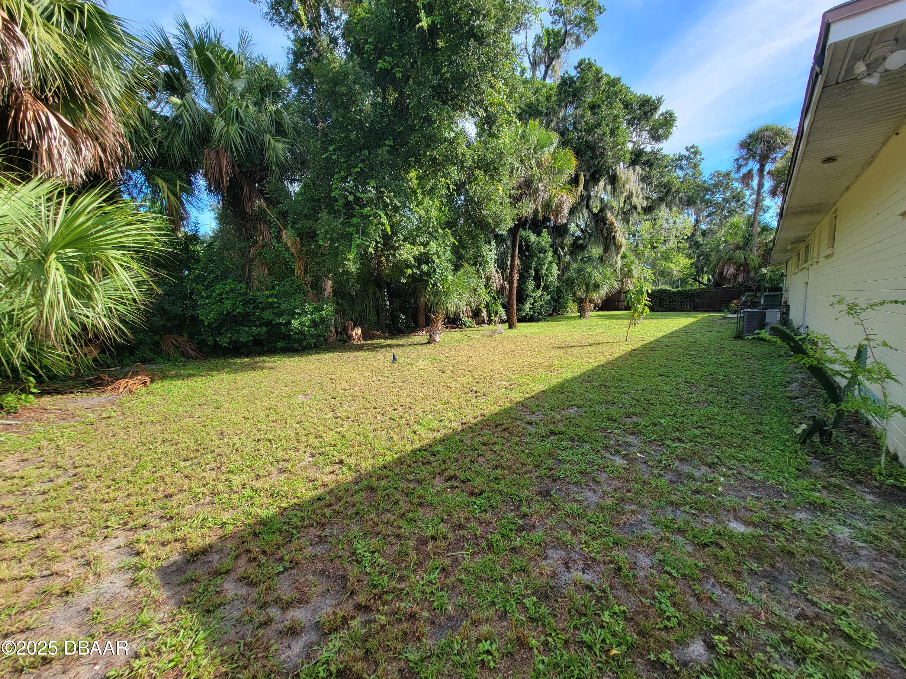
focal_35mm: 13
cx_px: 453
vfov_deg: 89.9
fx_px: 340
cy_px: 340
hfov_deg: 106.2
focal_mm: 2.2
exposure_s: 1/529
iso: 50
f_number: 2.2
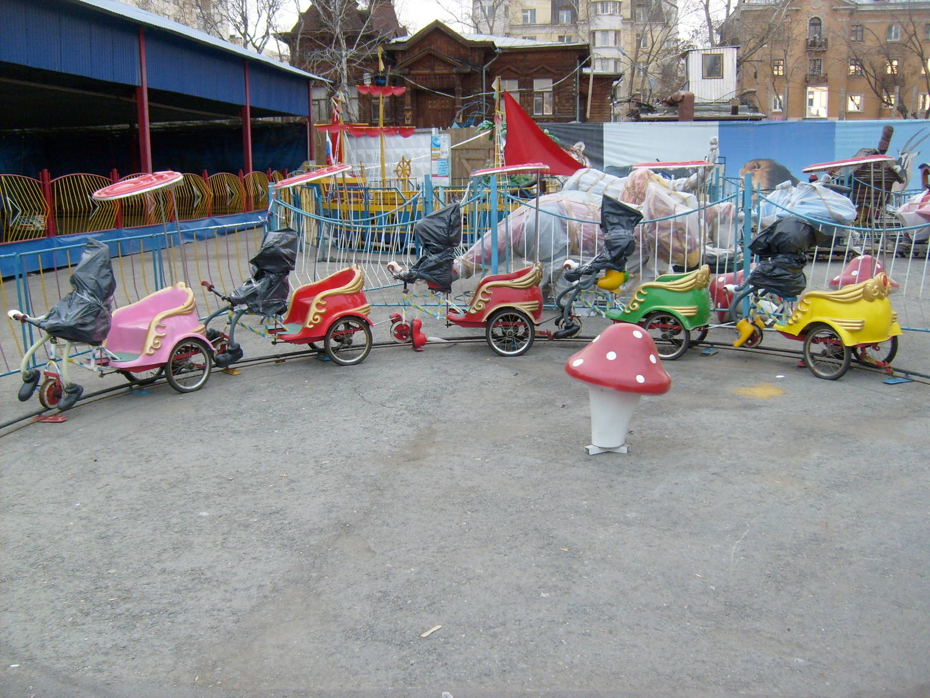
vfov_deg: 40.7
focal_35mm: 35
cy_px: 349
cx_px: 465
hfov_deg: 52.6
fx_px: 940
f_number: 2.8
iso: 80
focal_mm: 5.8
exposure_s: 1/90
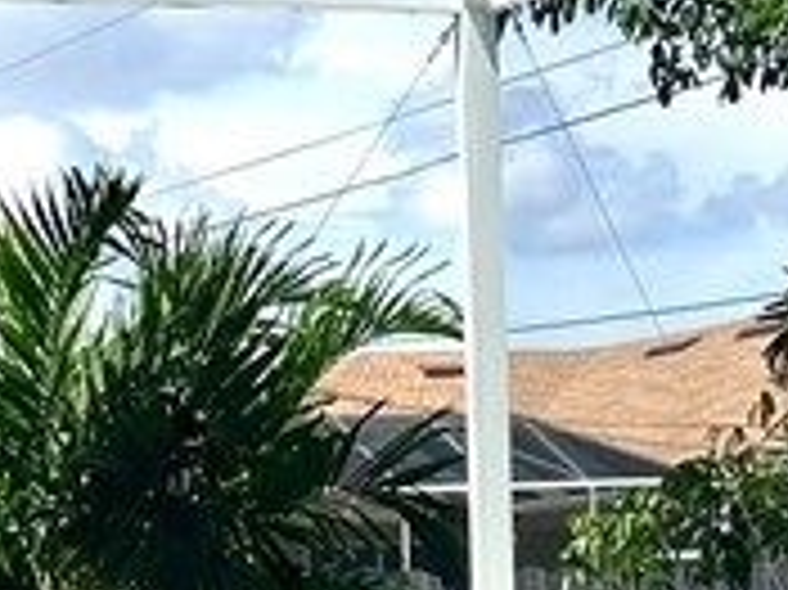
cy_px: 1135
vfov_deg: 9.2
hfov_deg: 13.0
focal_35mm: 152
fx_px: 3458
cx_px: 302
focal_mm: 5.7
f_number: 1.5
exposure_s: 1/3165
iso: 50
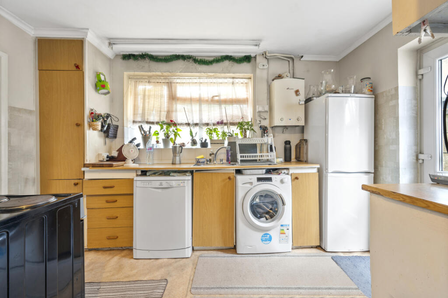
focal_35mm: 15
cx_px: 224
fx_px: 187
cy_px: 149
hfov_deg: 100.4
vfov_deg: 77.2
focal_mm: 15
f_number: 16
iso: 200
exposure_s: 13
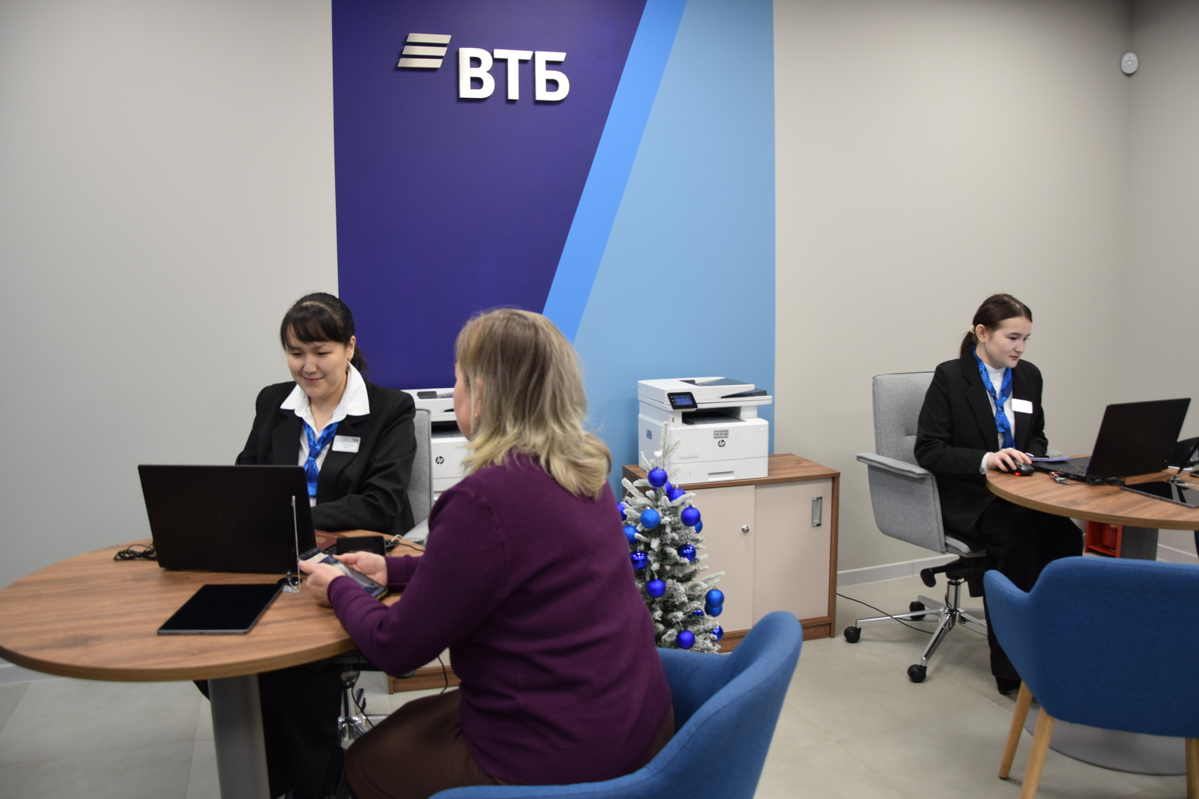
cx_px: 600
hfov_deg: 37.8
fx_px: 1749
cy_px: 400
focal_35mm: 52
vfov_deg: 25.8
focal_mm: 35
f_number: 4.5
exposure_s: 1/60
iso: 500
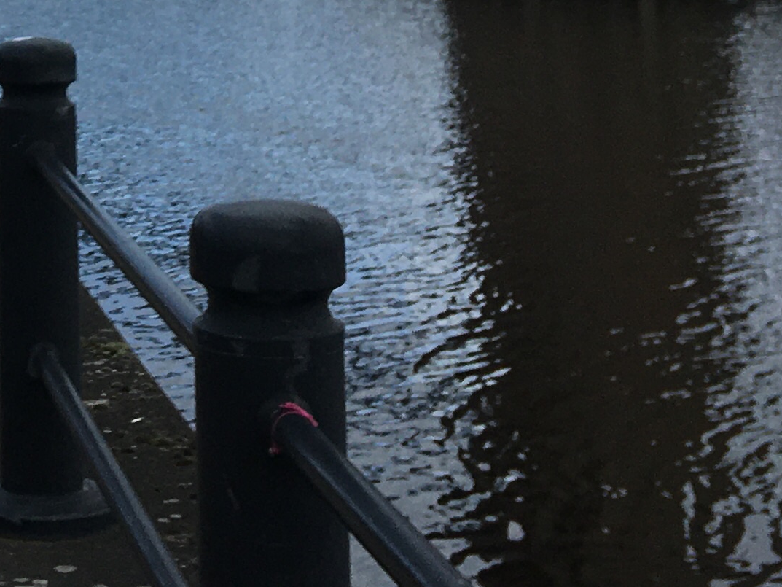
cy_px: -473
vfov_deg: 12.4
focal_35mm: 109
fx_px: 2463
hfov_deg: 17.5
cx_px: -49
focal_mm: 4.15
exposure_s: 1/1083
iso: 25
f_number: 2.2
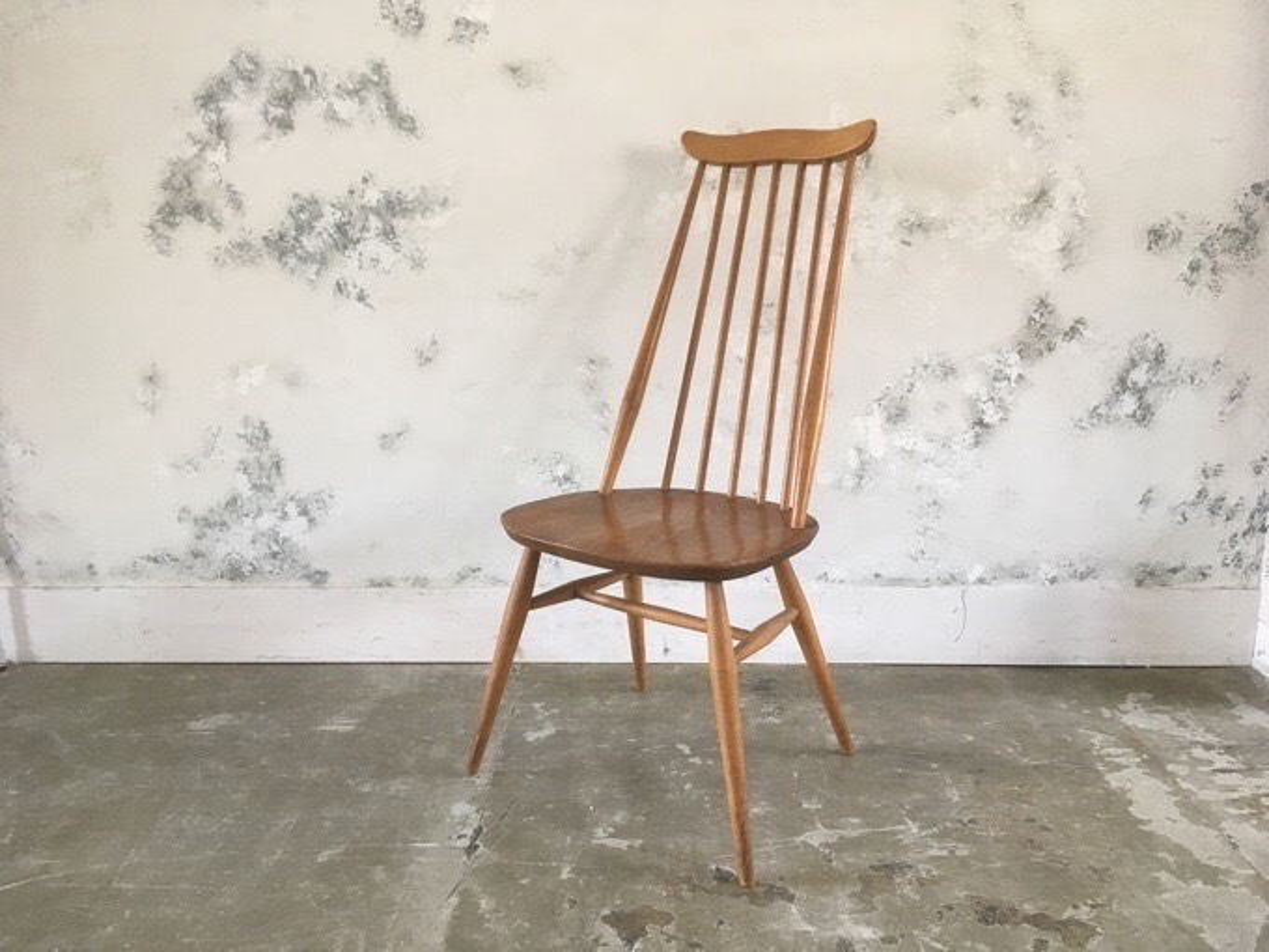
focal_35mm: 29
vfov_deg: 48.2
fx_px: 1063
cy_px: 476
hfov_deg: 61.7
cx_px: 634
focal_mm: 4.15
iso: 40
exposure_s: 1/30
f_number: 2.2
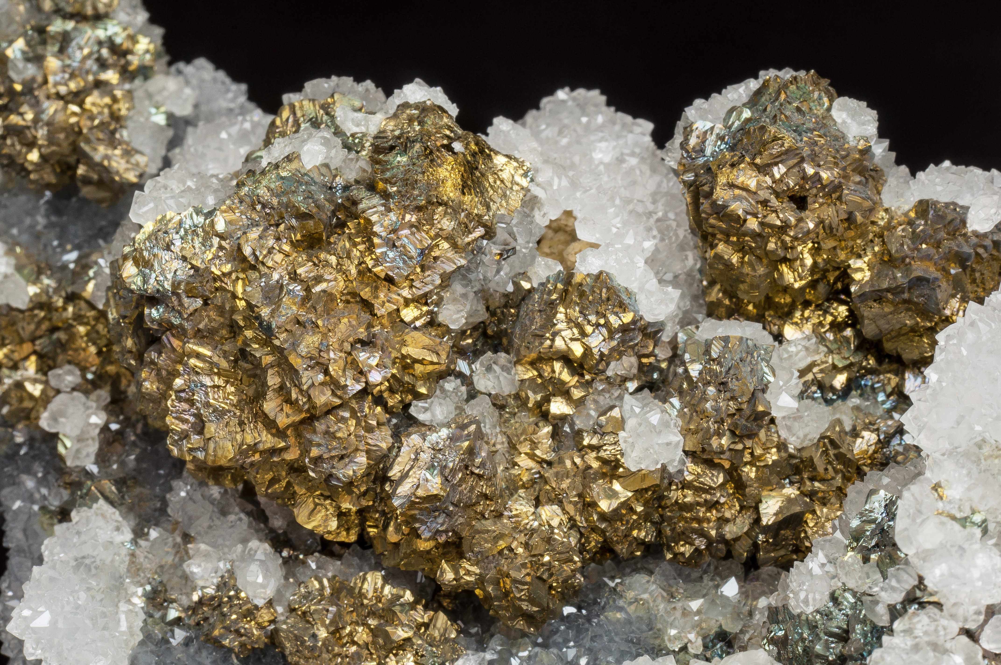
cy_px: 332
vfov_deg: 15.2
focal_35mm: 90
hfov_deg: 22.6
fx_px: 2499
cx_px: 500
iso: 250
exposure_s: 3
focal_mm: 60
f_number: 25
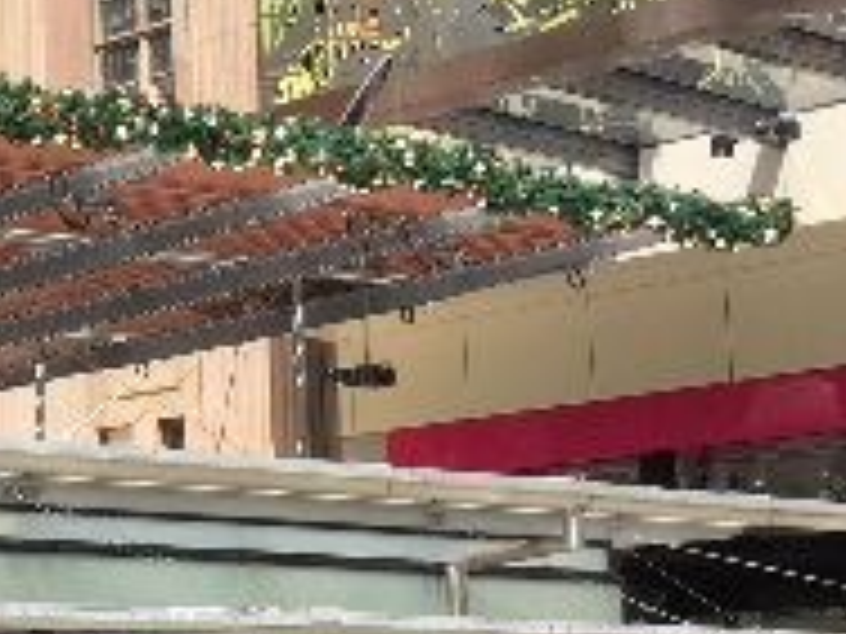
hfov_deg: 16.2
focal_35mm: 114
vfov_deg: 13.0
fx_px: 2786
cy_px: 346
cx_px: -297
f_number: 2.2
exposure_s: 1/1068
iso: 32
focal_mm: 4.15
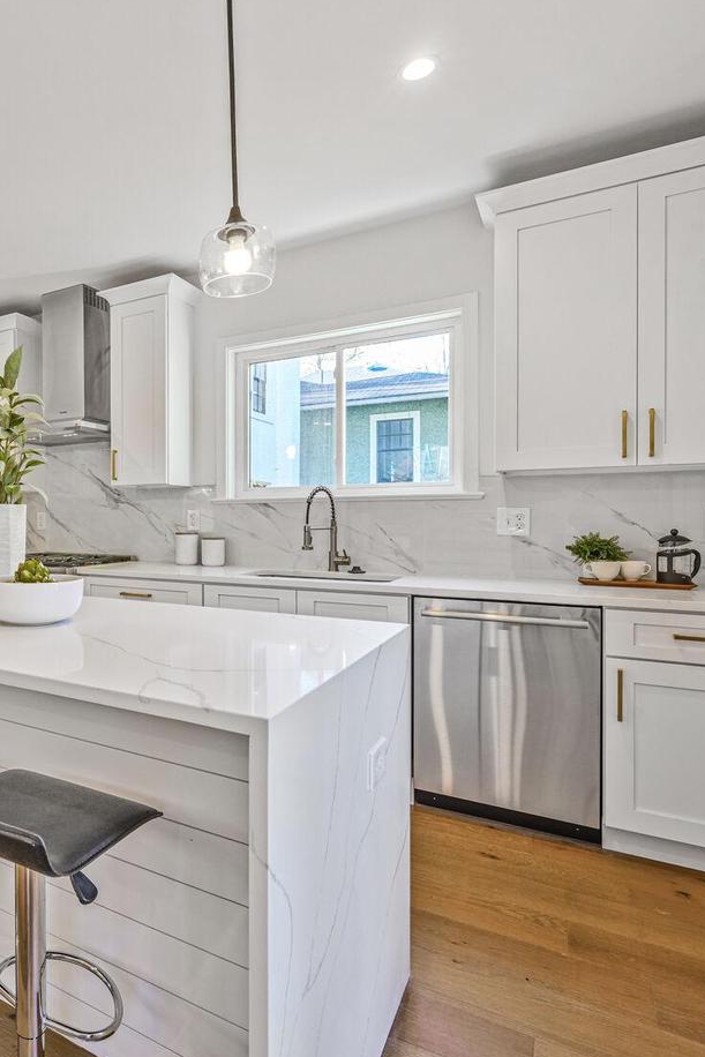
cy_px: 519
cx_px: 91
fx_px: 646
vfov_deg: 78.6
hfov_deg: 51.6
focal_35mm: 22
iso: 200
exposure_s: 1/15
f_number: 9
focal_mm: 14
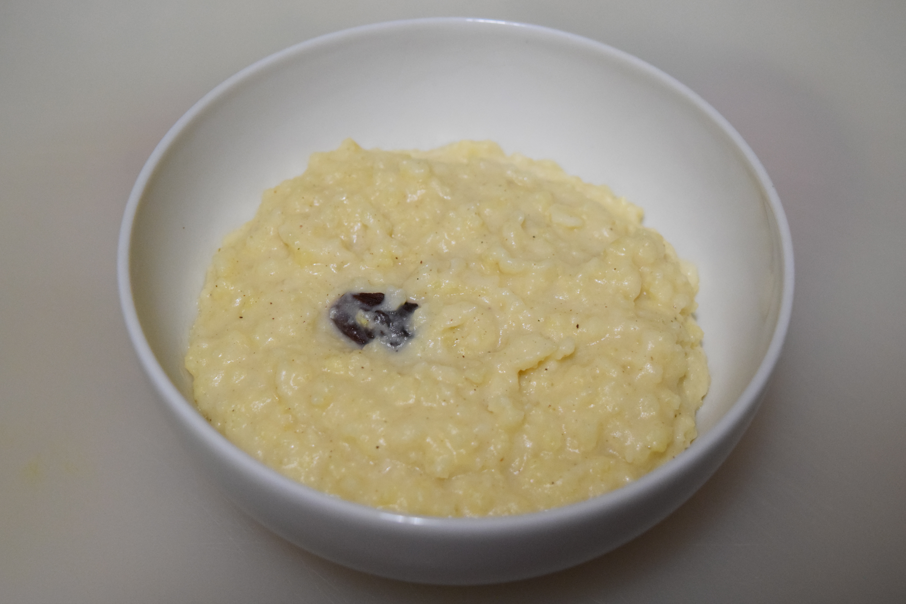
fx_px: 1510
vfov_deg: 22.6
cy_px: 302
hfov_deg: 33.4
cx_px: 453
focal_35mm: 60
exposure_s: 1/125
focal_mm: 40
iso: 2800
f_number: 5
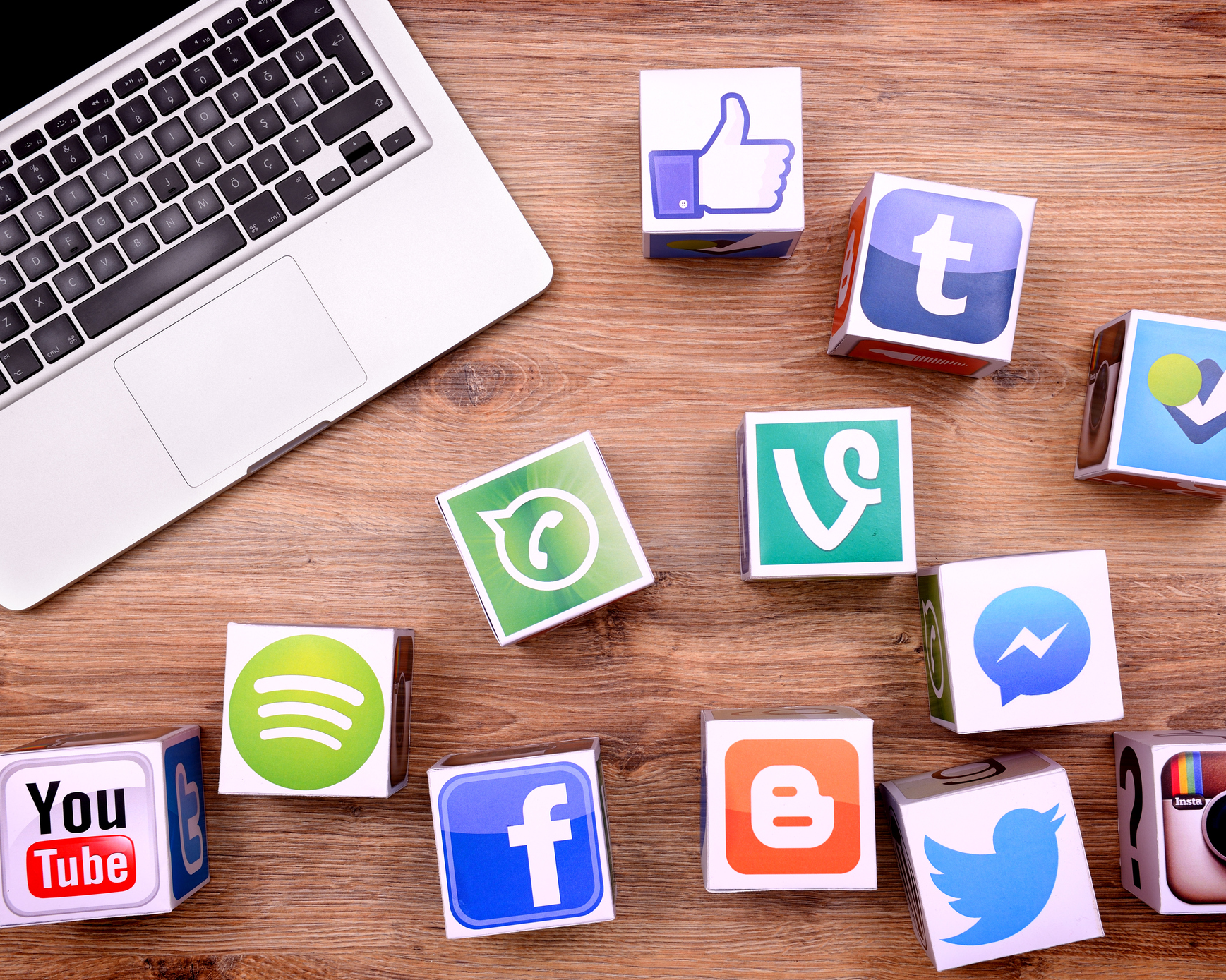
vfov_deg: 27.6
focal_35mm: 55
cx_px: 632
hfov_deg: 34.2
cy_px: 494
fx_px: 1995
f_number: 11
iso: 100
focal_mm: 48
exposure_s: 1/160
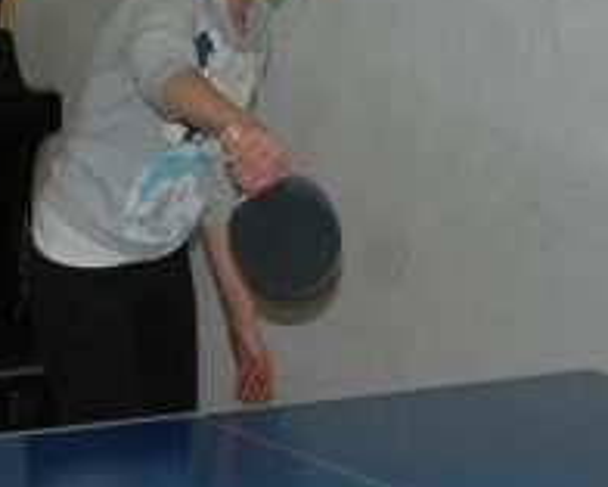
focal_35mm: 122
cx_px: 202
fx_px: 2202
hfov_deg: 15.7
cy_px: 174
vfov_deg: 12.6
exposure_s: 1/60
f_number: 4.2
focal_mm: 31
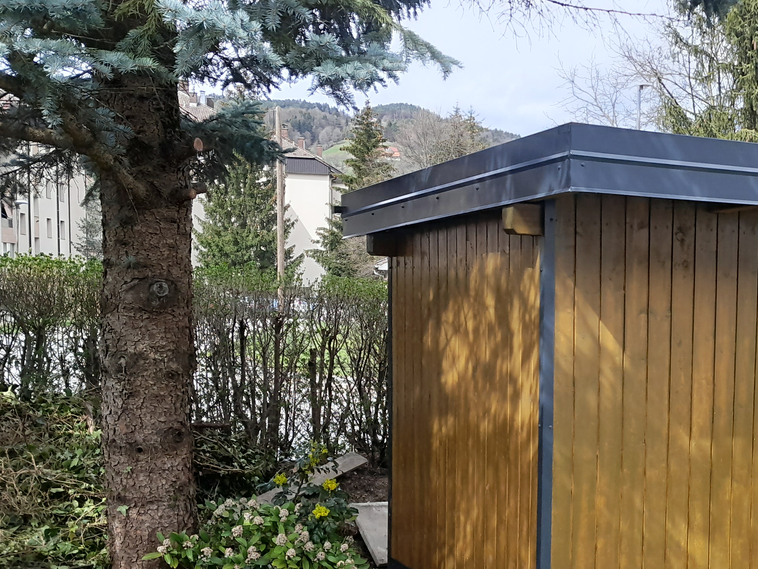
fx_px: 1095
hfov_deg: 35.3
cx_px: 718
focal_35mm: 50
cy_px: 393
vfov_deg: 28.9
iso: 40
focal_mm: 4
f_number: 1.8
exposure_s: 1/593
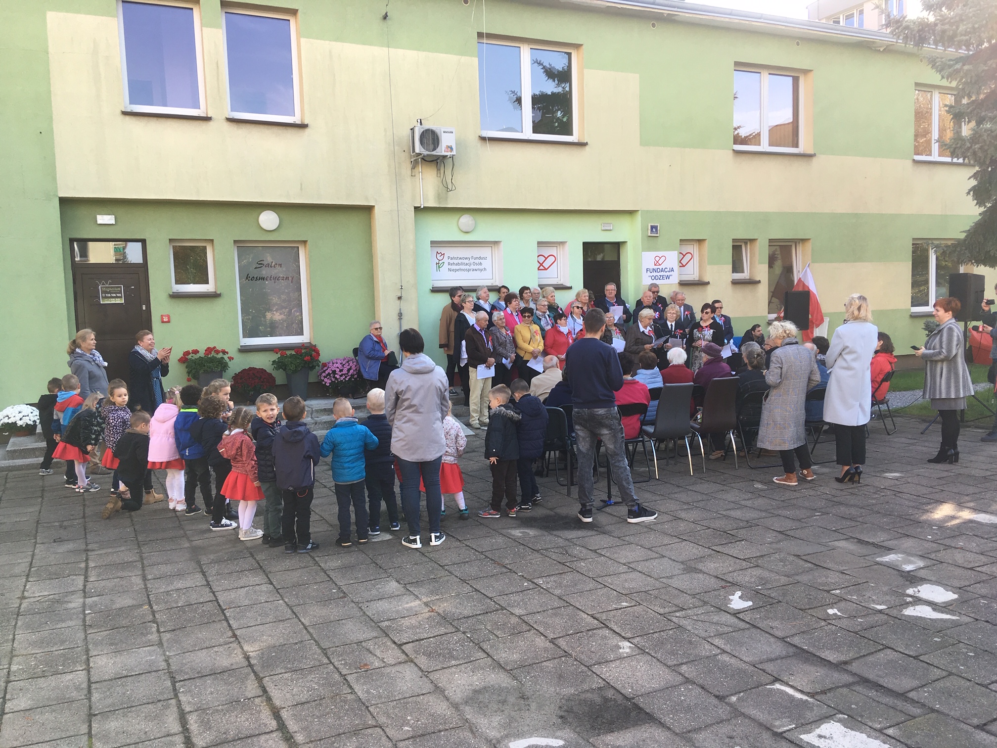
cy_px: 374
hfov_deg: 61.7
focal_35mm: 29
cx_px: 498
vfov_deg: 48.2
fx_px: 835
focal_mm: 4.15
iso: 25
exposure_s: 1/183
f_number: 2.2
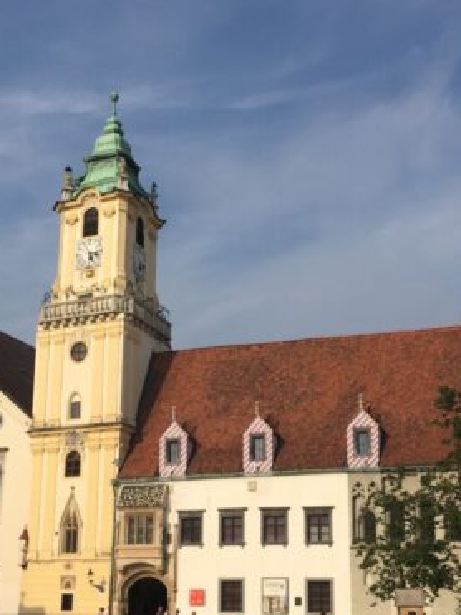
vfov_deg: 38.0
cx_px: 216
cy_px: 373
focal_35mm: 50
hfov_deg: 29.1
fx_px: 888
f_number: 2.2
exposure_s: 1/2653
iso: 25
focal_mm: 4.15
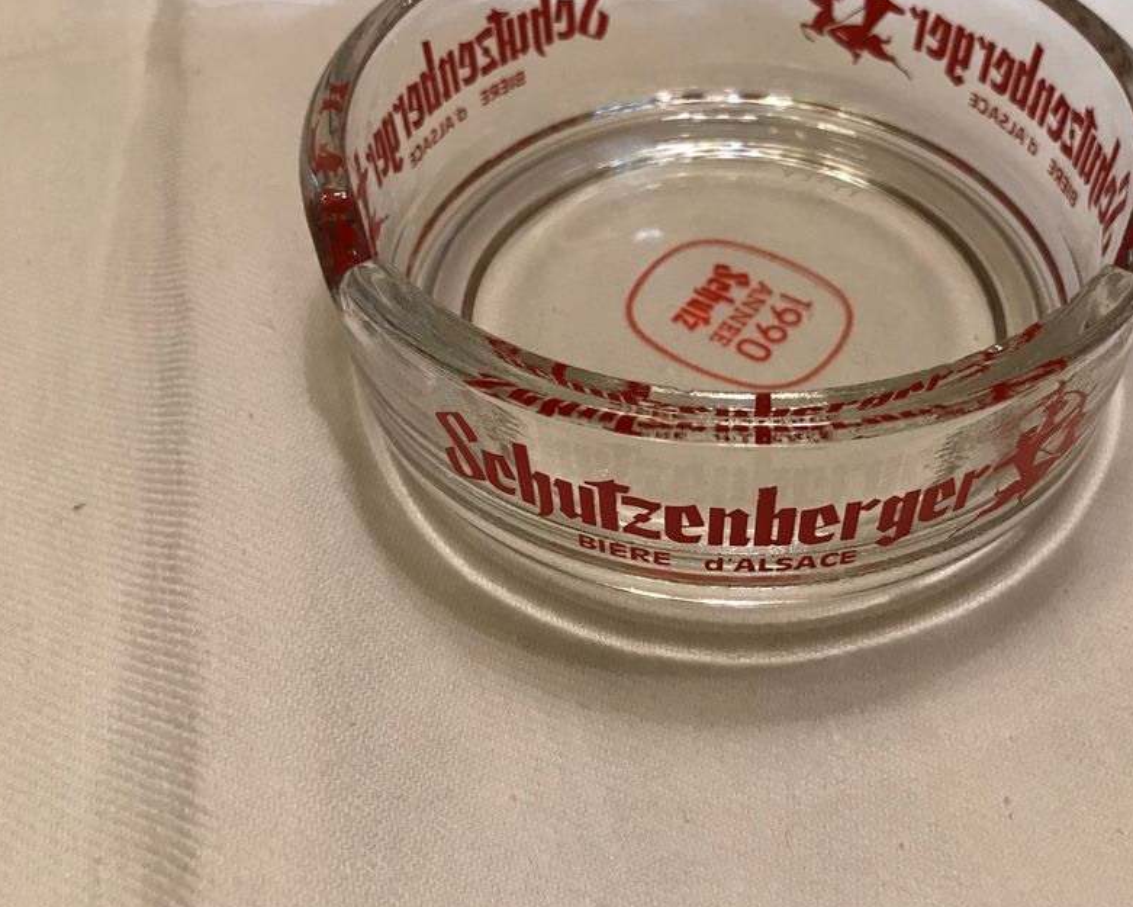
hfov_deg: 51.0
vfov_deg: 42.2
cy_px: 401
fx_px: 1174
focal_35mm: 35
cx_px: 706
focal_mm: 3.99
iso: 50
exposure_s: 1/17
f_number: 1.8
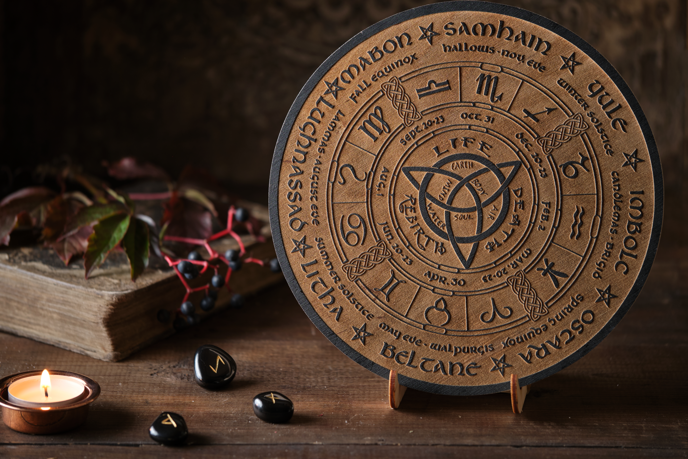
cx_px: 344
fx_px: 2293
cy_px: 230
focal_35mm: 120
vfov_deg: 11.4
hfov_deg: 17.1
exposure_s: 1/15
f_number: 2.8
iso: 160
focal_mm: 80
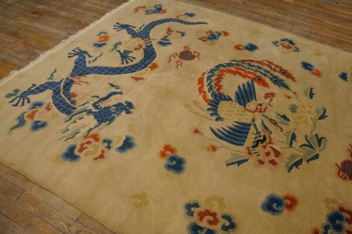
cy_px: 117
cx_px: 176
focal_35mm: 27
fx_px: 264
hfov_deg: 67.4
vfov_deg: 47.9
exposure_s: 1/60
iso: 500
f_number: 4
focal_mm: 18
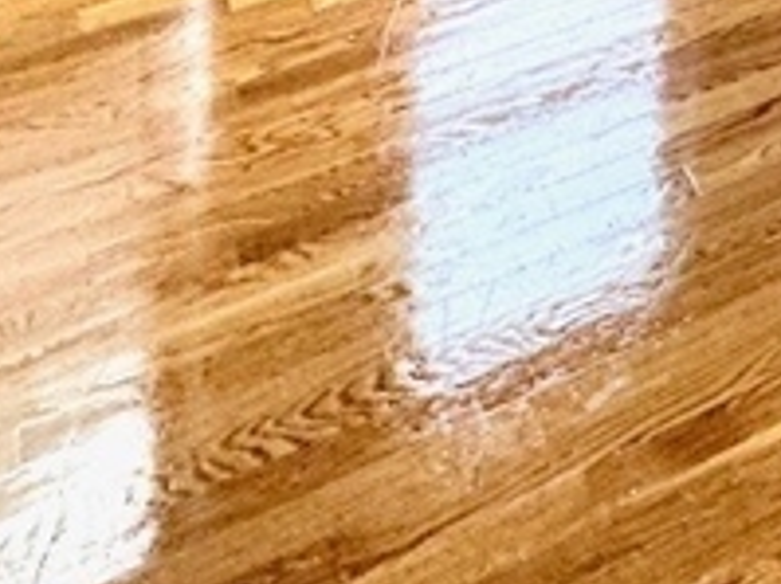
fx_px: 1623
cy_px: -898
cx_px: 1032
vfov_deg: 13.5
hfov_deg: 23.7
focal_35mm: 72
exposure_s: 1/120
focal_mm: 2.22
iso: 160
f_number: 2.2
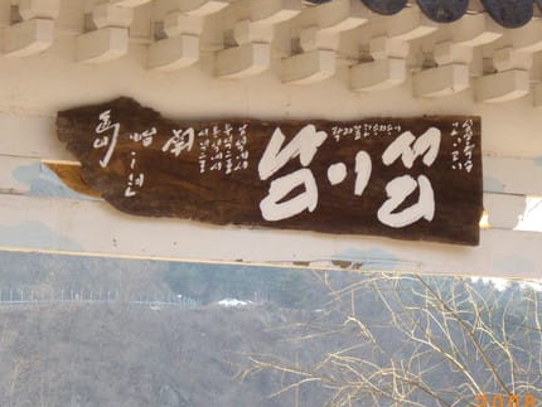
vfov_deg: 8.8
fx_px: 2632
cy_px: 170
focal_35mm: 168
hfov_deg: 11.8
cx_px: 311
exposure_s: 1/160
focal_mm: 23.7
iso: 400
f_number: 5.4
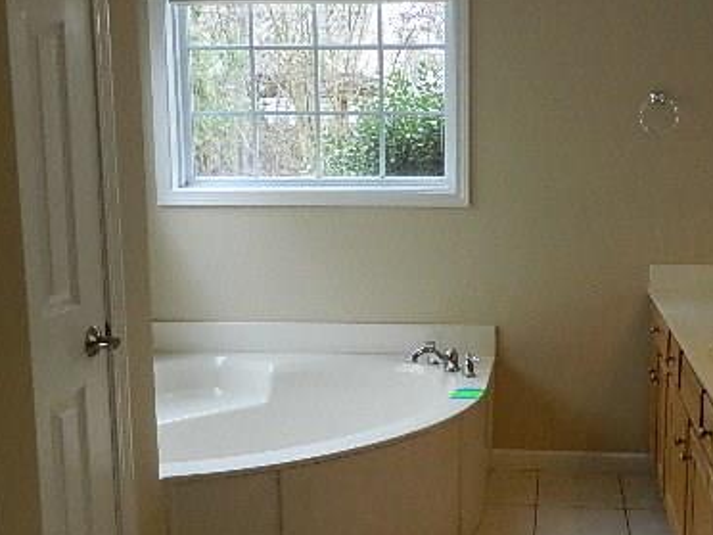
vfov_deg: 33.6
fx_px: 886
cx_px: 479
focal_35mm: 43
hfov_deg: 43.2
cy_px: 265
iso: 400
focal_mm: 4.5
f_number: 3.1
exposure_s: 1/200
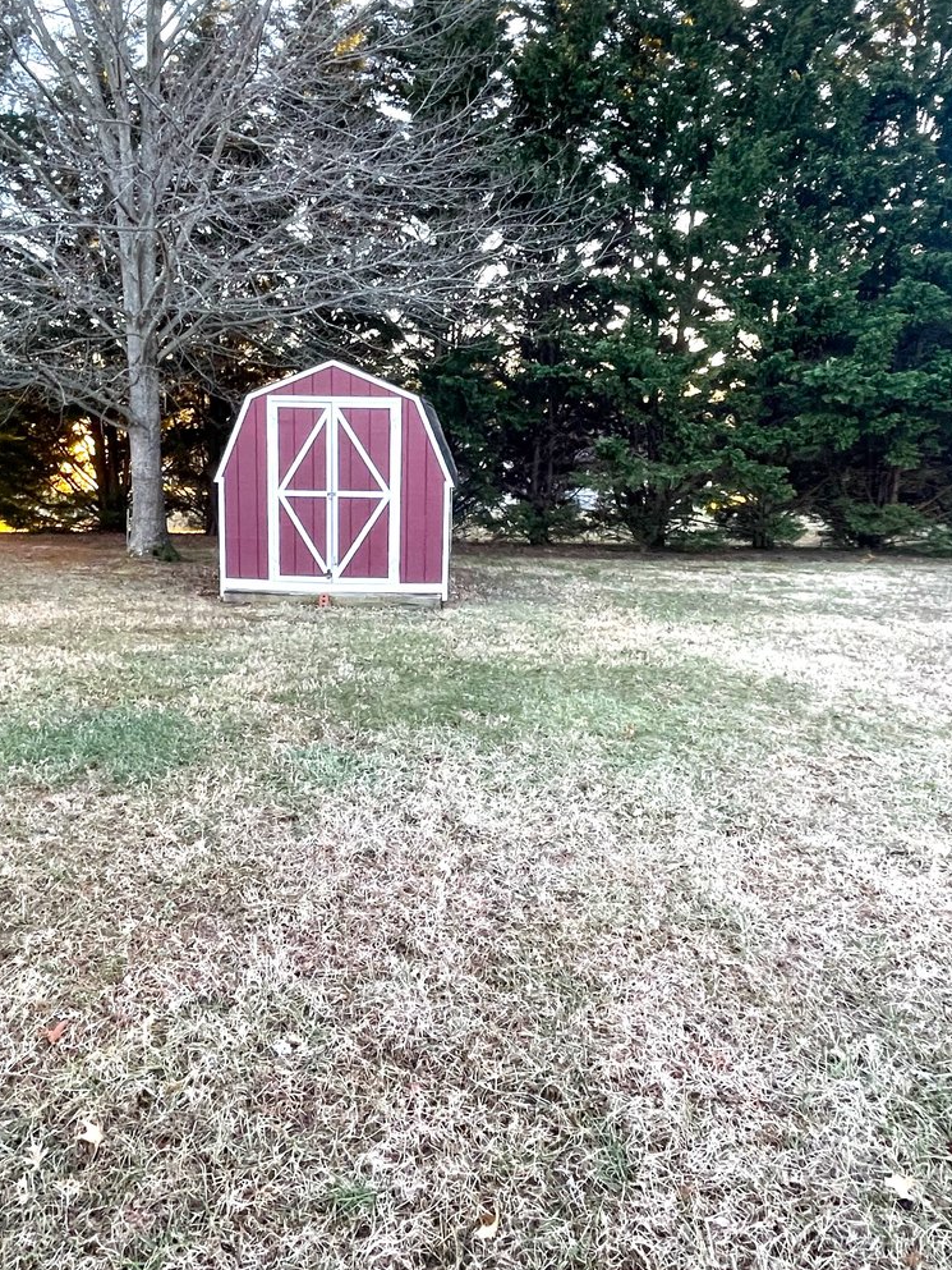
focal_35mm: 24
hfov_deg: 56.8
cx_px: 438
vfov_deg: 71.4
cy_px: 576
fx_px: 880
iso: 160
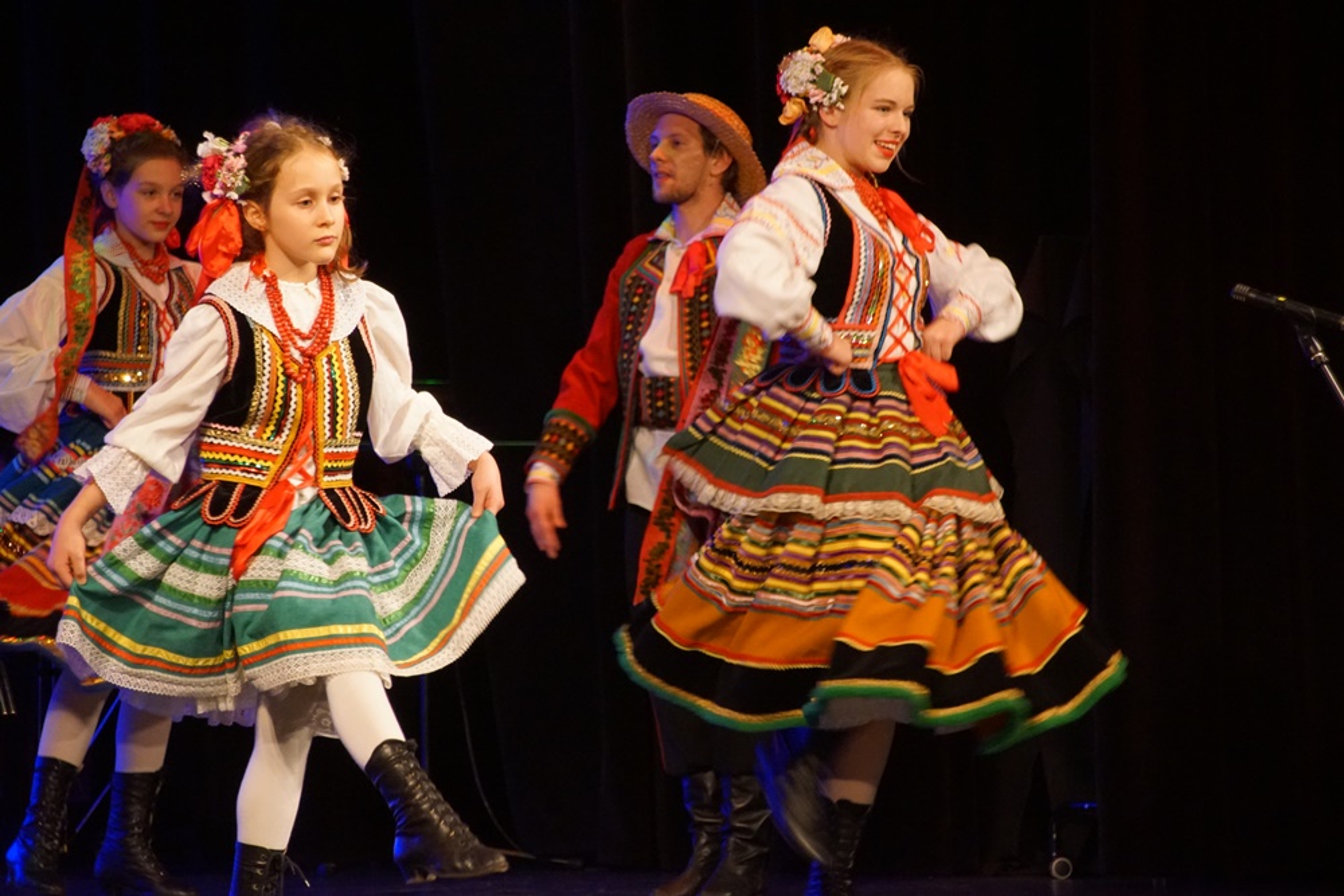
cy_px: 448
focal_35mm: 202
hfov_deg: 10.2
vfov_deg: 6.8
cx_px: 672
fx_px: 7561
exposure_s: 1/60
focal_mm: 135
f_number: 5.6
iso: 3200
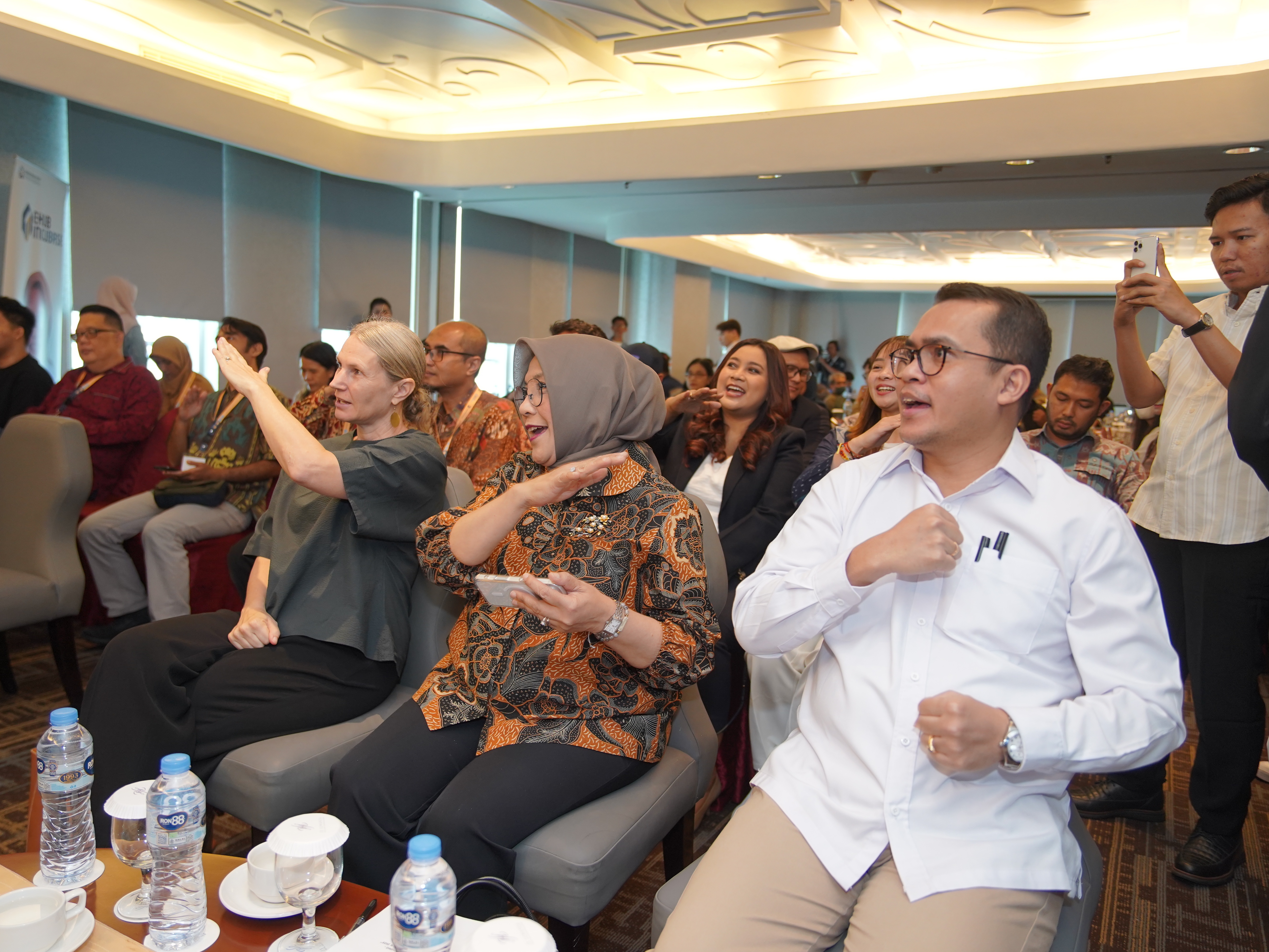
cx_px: 619
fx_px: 953
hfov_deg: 67.3
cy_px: 476
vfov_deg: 53.1
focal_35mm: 26
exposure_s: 1/125
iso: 1250
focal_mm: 24
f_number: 2.8
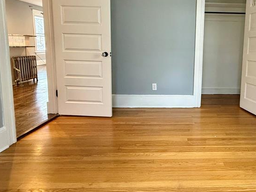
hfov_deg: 63.8
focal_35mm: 26
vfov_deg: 52.5
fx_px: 192
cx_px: 188
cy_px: 70
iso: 500
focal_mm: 2.22
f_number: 2.2
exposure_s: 1/60
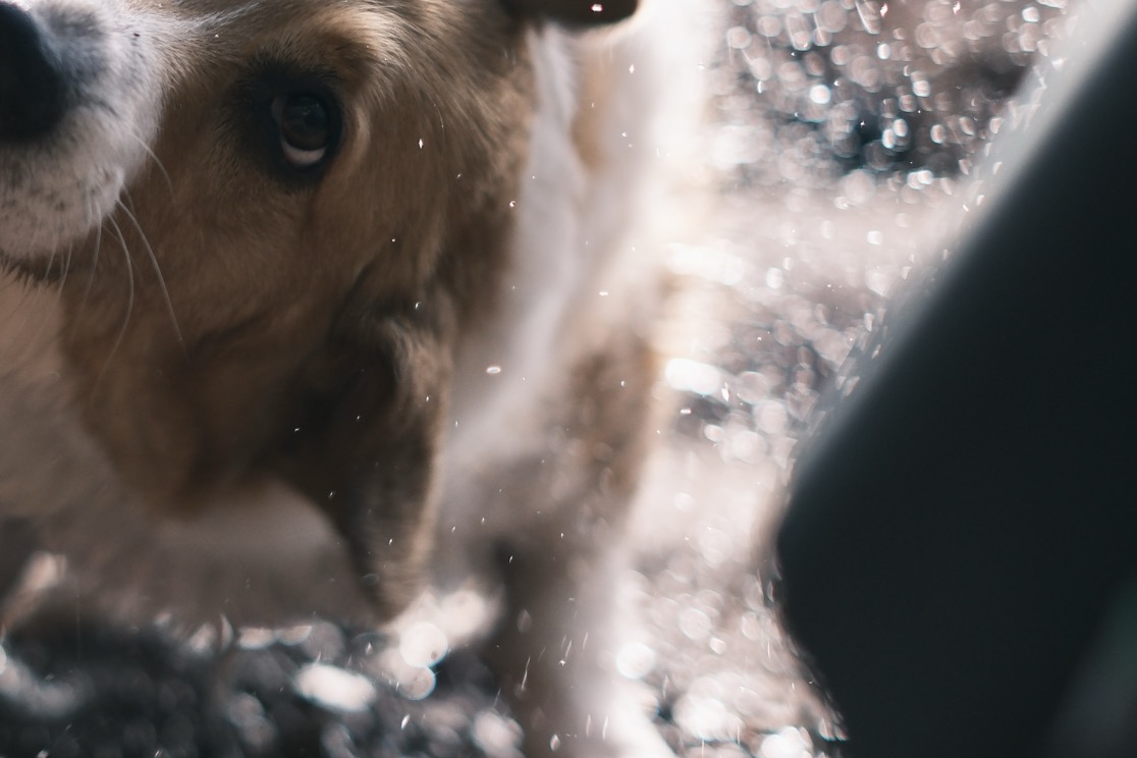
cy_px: 197
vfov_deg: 12.0
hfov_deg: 17.6
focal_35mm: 114
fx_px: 3600
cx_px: 57
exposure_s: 1/4000
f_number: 1.6
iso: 320
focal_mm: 35
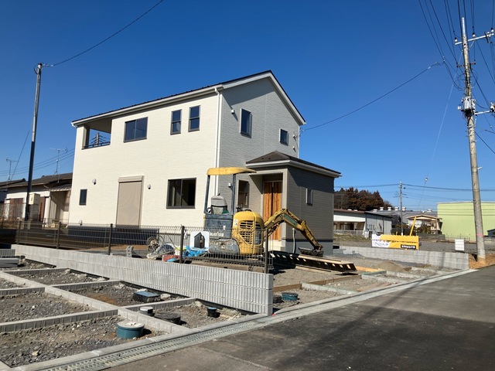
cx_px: 248
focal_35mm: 28
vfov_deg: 49.7
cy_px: 186
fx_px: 400
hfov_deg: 63.4
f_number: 1.8
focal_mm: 3.99
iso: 32
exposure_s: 1/3472
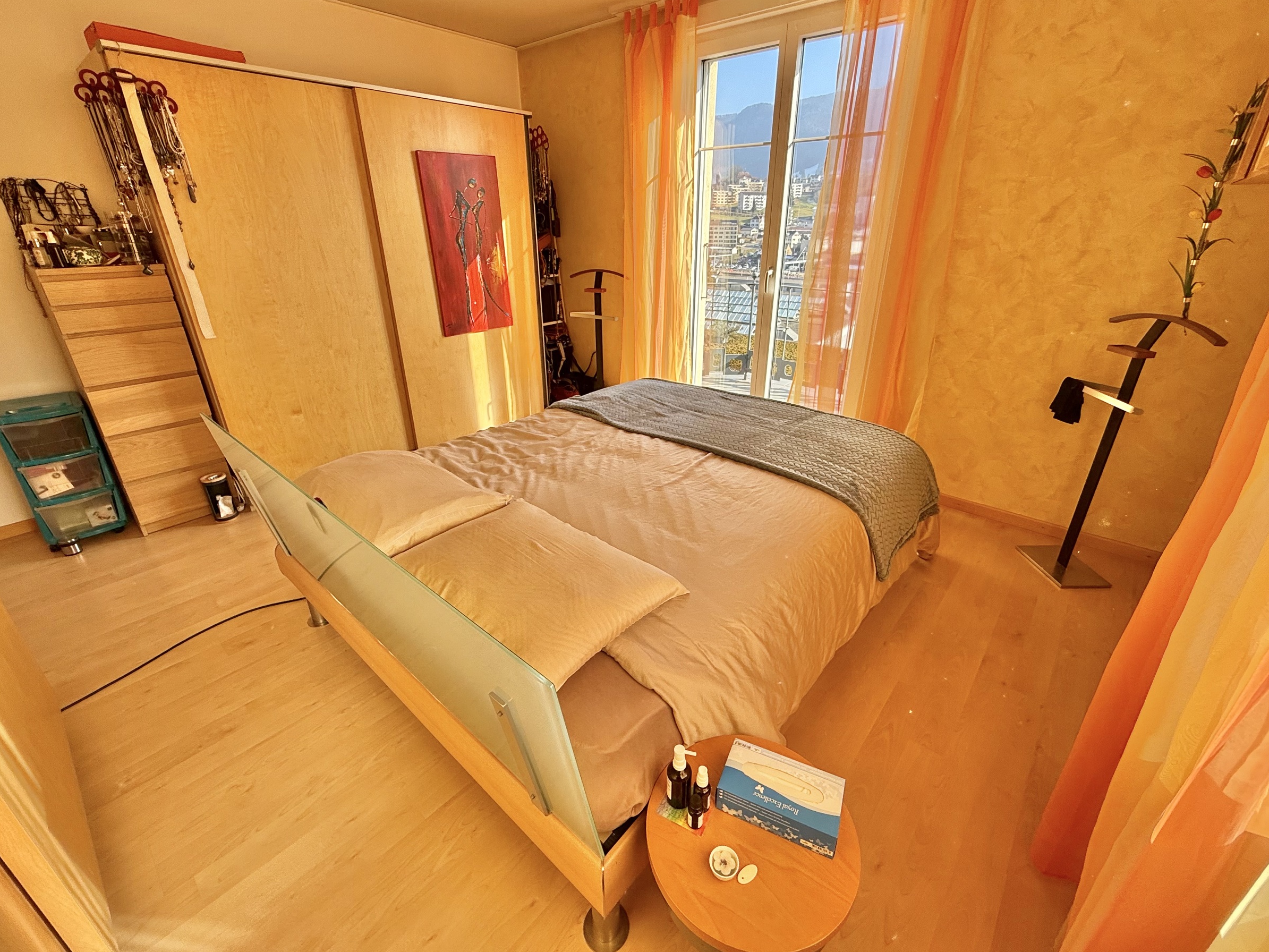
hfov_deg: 98.2
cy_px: 457
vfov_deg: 81.7
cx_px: 645
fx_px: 550
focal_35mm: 15
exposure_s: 1/296
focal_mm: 2.22
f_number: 2.2
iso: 64
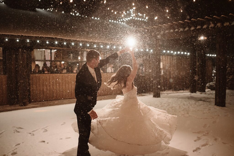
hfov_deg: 54.4
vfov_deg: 37.9
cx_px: 117
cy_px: 78
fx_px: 228
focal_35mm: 35
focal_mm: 35
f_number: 2
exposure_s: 1/500
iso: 1250
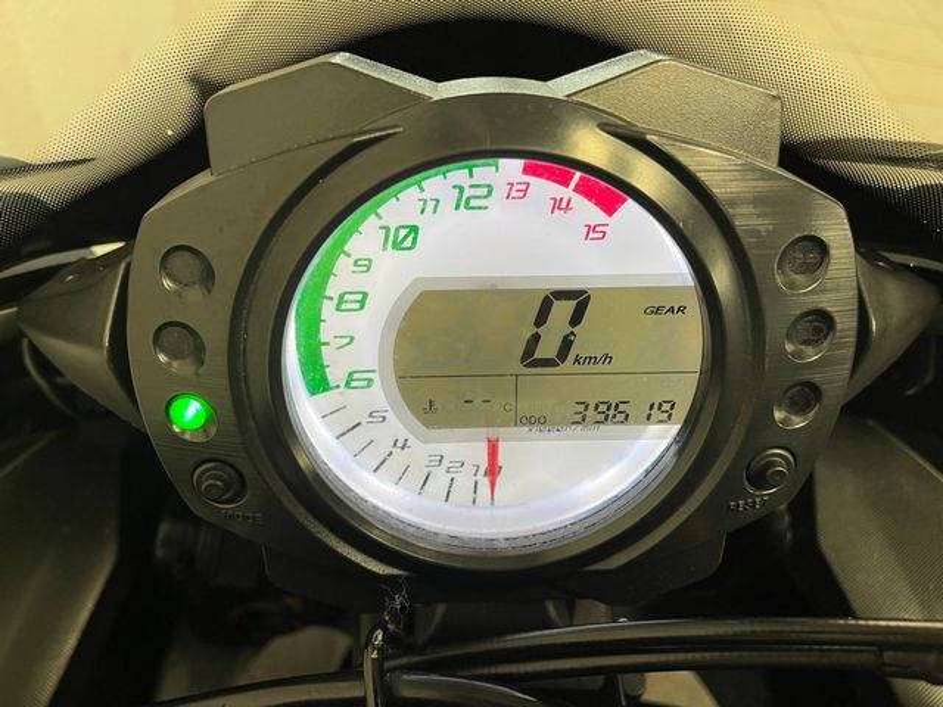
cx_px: 472
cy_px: 354
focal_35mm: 26
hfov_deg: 67.3
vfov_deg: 53.1
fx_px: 708
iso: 80
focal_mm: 5.1
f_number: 1.6
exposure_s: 1/50
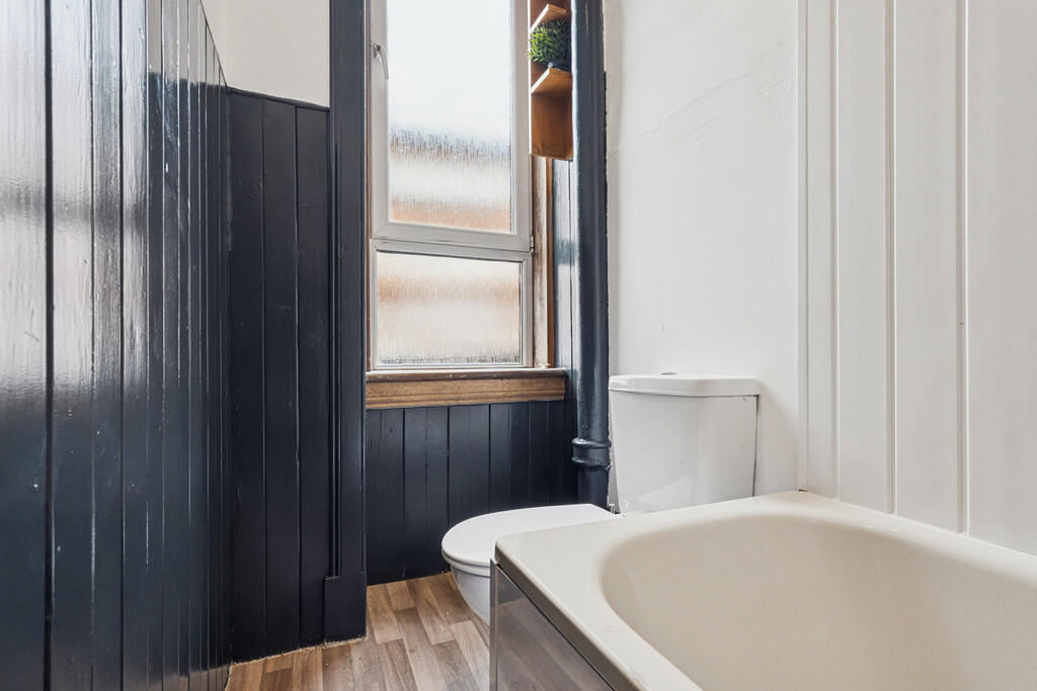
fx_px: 461
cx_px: 518
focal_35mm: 16
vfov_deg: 73.8
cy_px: 346
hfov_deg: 96.7
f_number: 8
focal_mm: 16
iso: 1250
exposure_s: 1/100
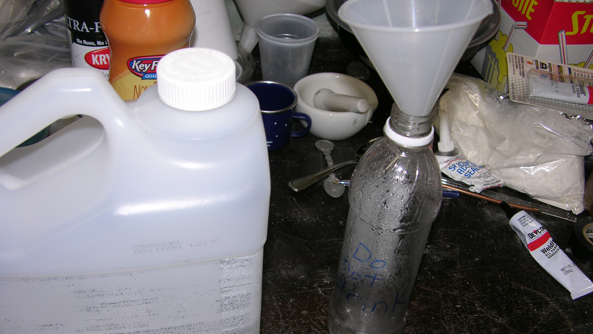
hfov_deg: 50.5
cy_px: 208
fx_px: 629
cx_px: 298
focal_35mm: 40
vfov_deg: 29.6
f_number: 2.8
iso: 50
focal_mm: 9.2
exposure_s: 1/60.1
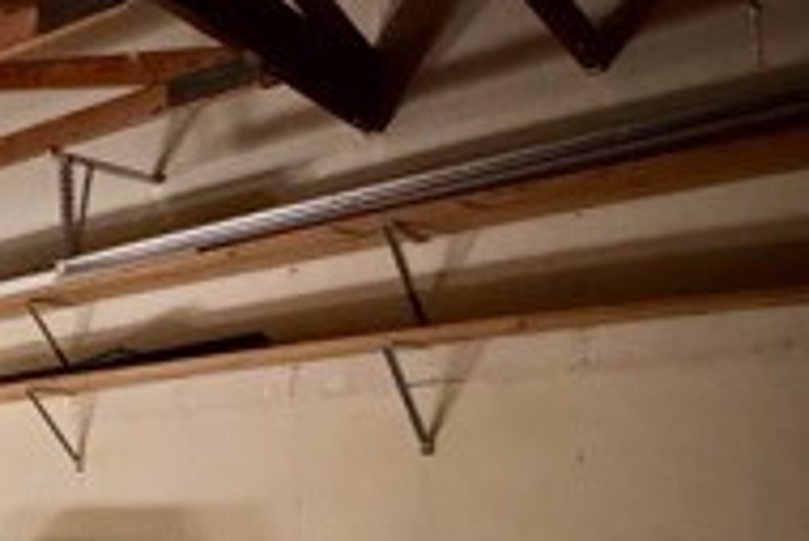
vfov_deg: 26.3
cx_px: -43
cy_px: 524
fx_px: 1102
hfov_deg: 35.5
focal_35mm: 49
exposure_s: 1/40
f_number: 2.2
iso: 1000
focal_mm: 2.22
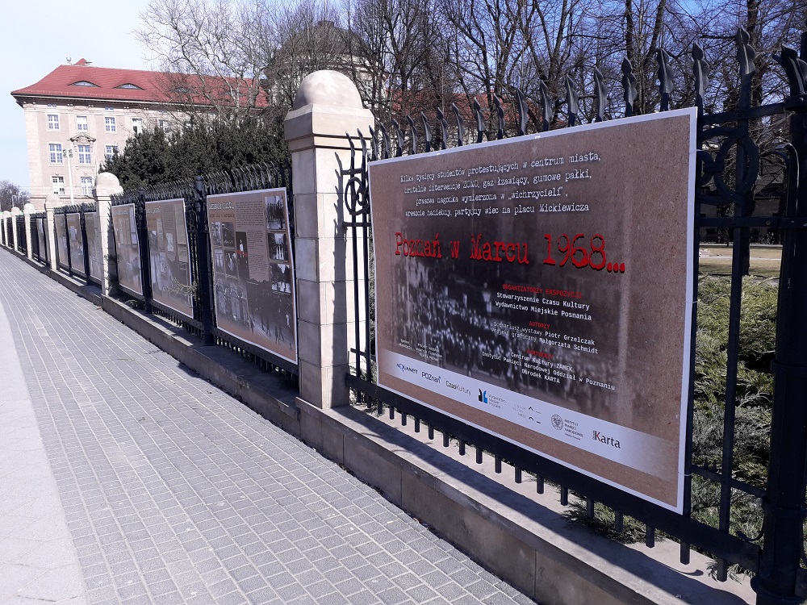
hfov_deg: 65.3
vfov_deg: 51.4
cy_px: 302
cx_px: 404
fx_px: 629
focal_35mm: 27
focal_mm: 3.6
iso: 40
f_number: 1.9
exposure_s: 1/1217
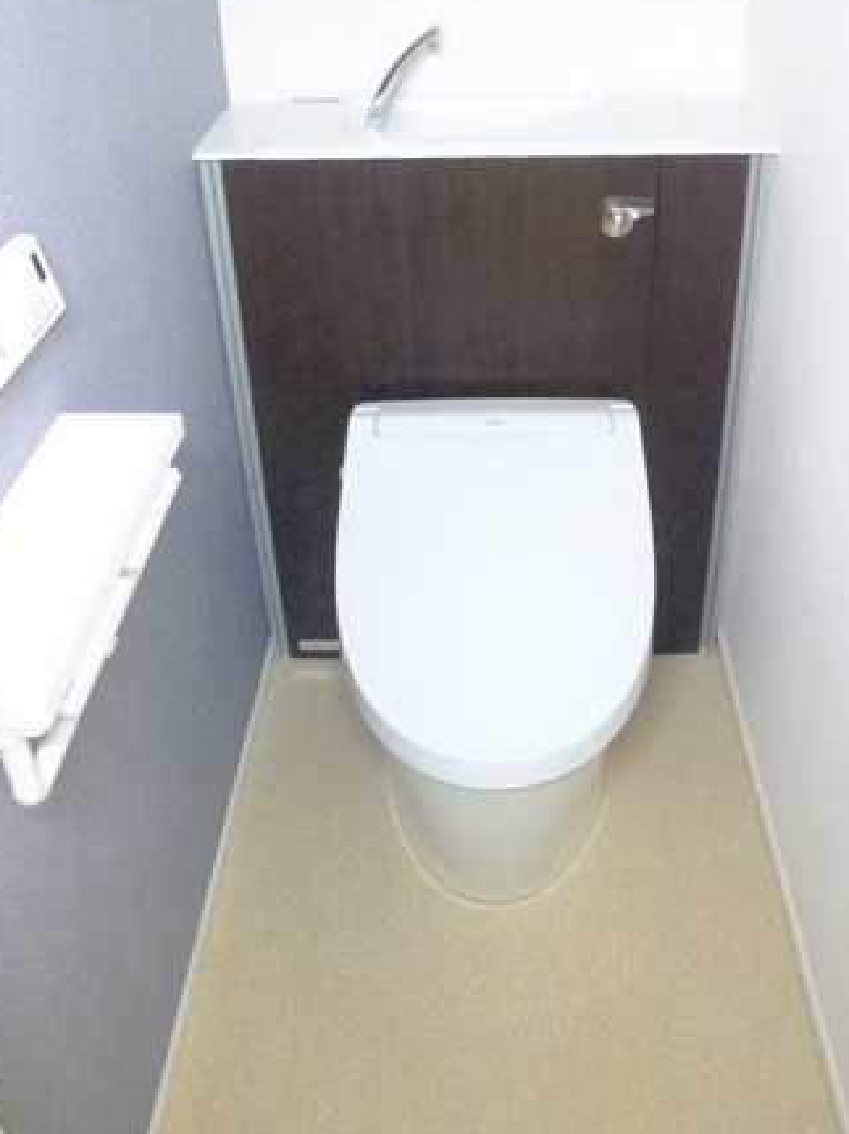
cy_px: 295
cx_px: 503
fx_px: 1276
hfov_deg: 36.7
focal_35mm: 39
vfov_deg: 46.3
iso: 1600
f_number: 2.8
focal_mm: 5.1
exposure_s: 1/125
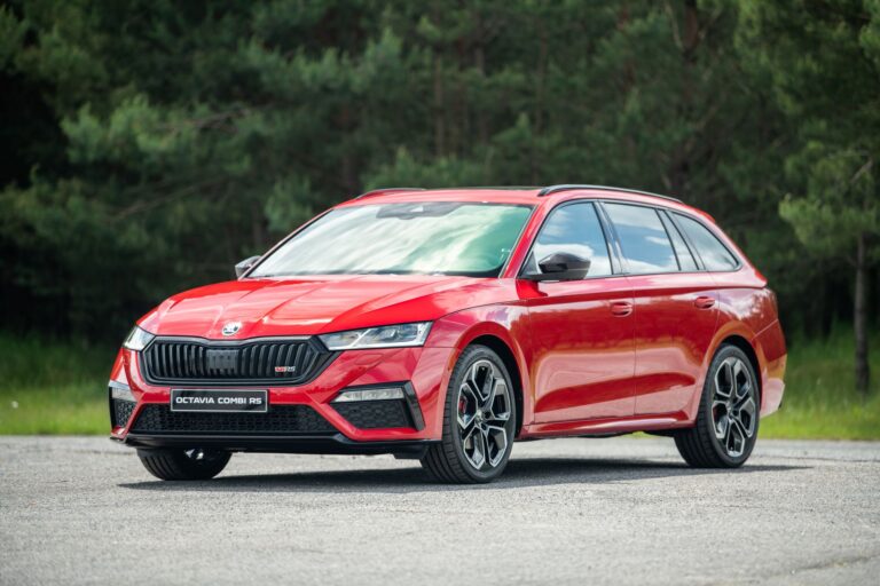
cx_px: 440
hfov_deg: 12.5
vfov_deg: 8.3
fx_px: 4033
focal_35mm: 165
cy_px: 293
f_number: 2.8
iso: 100
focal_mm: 165
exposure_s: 1/500
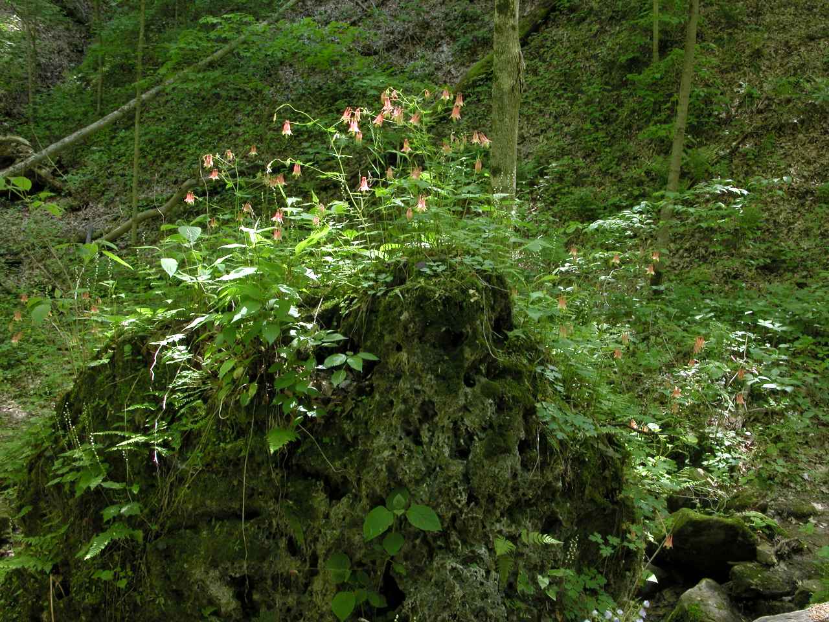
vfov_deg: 31.5
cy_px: 311
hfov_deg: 41.2
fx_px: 1102
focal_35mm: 46
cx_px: 414
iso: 100
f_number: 7.5
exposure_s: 1/15.3
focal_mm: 11.6
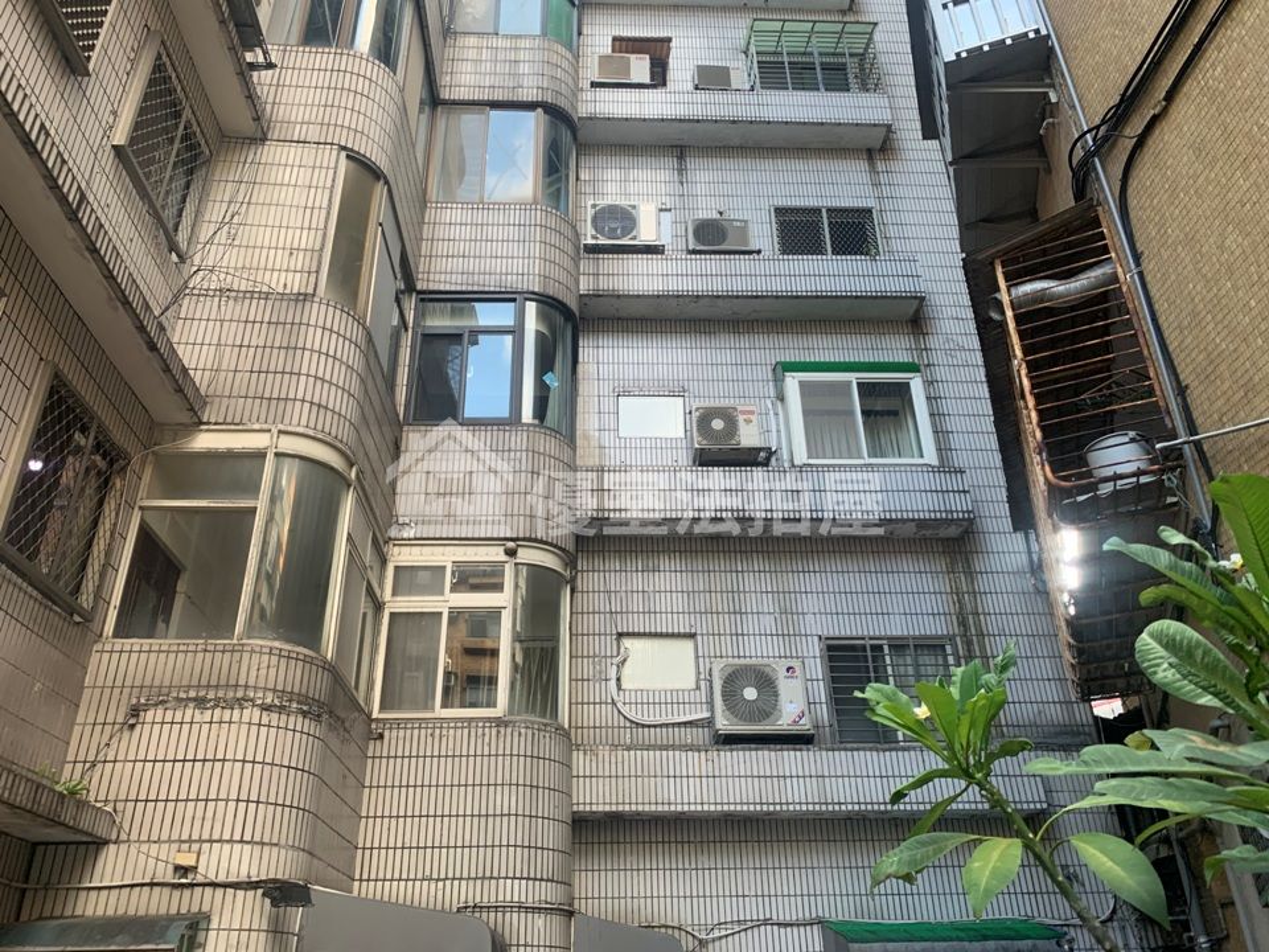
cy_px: 476
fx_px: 953
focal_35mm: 26
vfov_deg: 53.1
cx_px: 634
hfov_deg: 67.3
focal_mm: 4.25
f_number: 1.8
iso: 80
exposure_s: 1/121
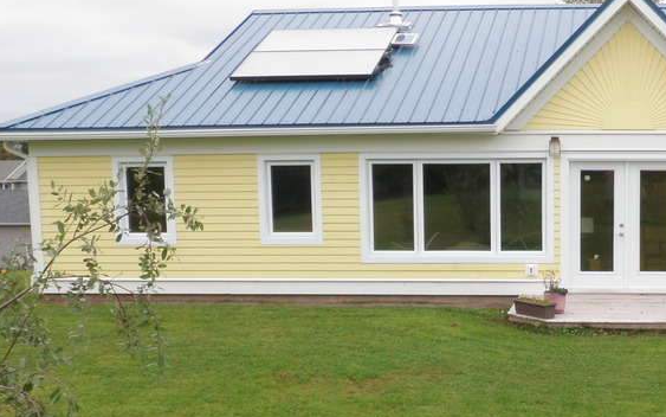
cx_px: 583
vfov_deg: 23.8
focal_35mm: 54
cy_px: 289
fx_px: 980
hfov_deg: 35.6
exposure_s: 1/30
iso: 64
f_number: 3.5
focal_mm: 5
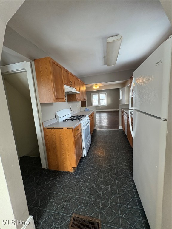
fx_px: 93
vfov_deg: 102.1
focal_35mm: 14
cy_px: 114
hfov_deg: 85.7
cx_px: 86
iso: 200
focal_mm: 2.22
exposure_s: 1/120
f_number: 2.2
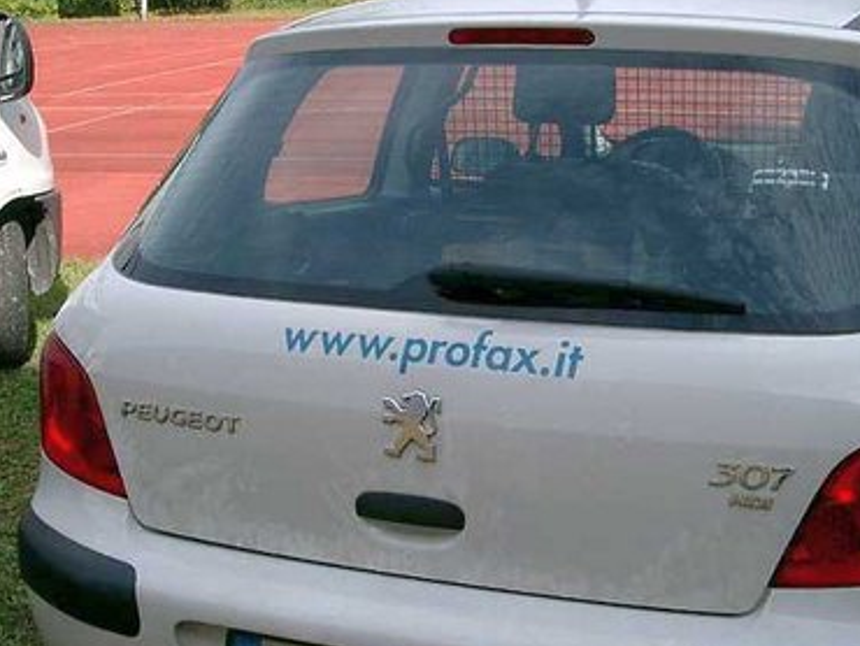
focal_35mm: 60
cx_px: 470
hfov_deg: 32.1
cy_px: 404
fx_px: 1492
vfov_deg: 24.4
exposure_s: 1/400
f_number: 5
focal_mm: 7.6
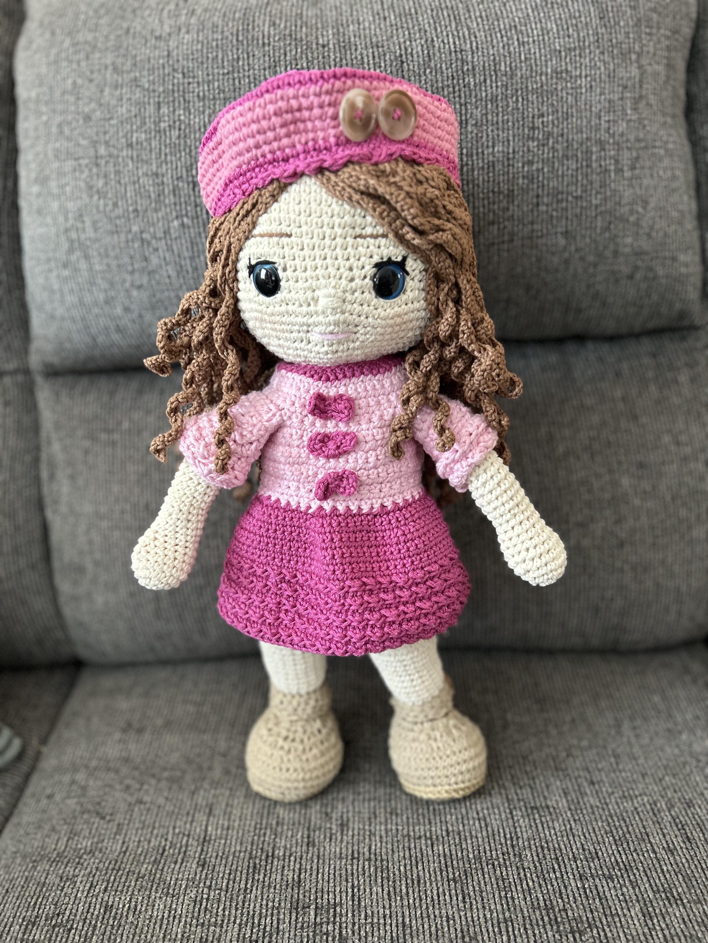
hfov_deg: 53.1
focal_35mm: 26
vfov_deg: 67.3
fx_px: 709
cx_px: 354
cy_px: 472
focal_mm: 5.7
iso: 400
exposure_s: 1/60
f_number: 1.5
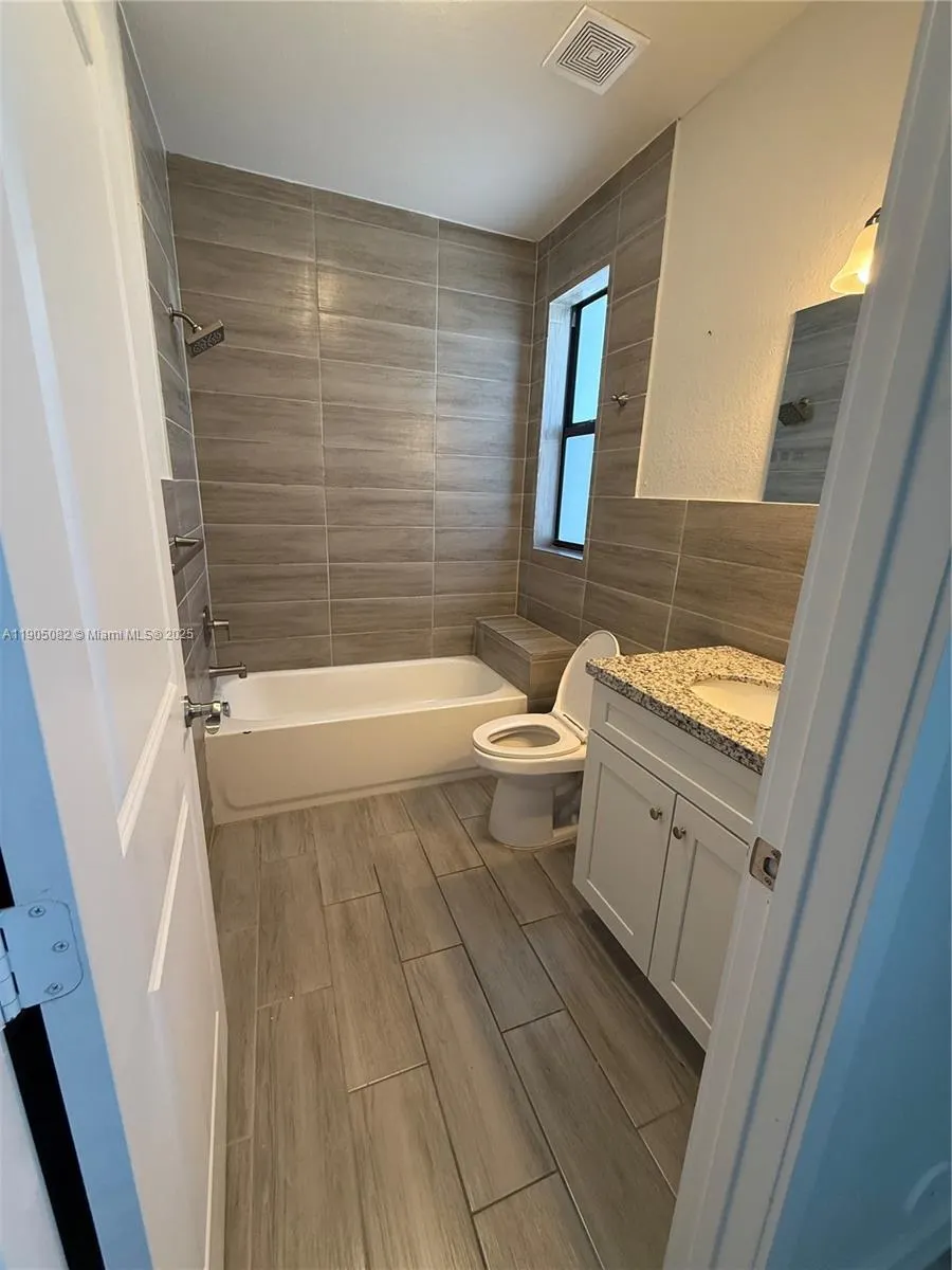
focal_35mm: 14
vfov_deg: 102.1
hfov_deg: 85.7
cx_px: 476
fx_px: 513
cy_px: 635
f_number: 2.2
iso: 250
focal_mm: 2.22
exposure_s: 1/120
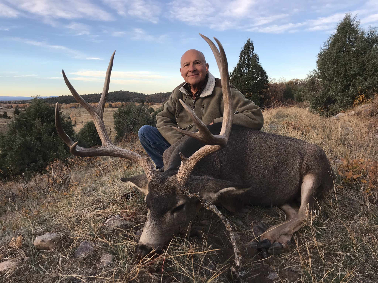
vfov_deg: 49.7
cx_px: 189
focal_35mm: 28
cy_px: 142
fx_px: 306
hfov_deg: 63.4
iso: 20
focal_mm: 3.99
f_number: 1.8
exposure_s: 1/349
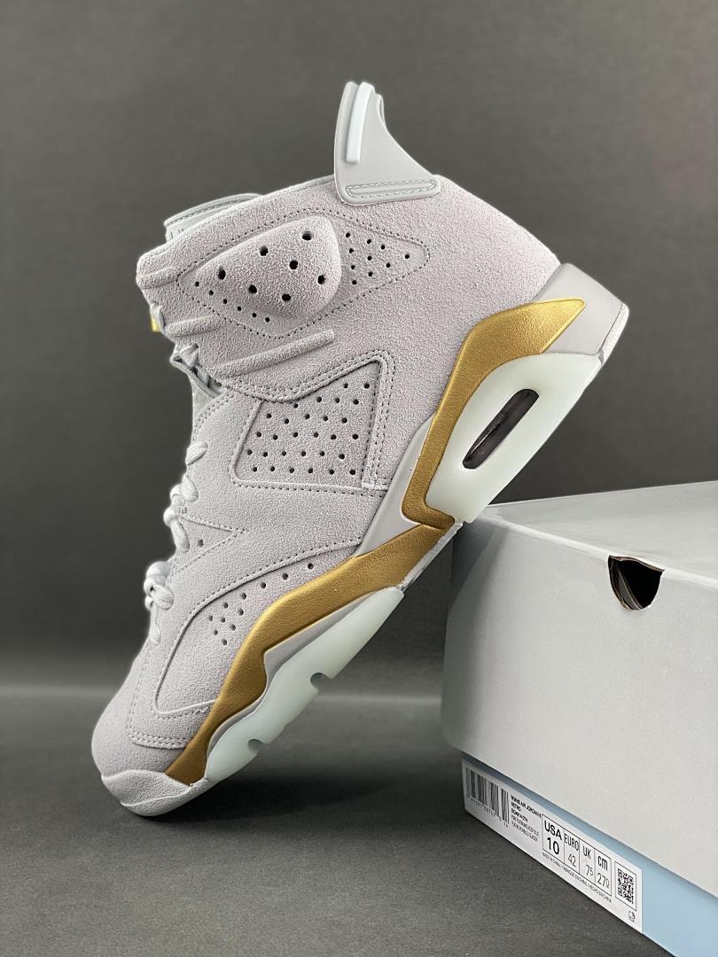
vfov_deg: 36.8
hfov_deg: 28.0
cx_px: 359
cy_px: 478
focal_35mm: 52
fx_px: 1438
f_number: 2
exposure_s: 1/100
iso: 50
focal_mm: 6
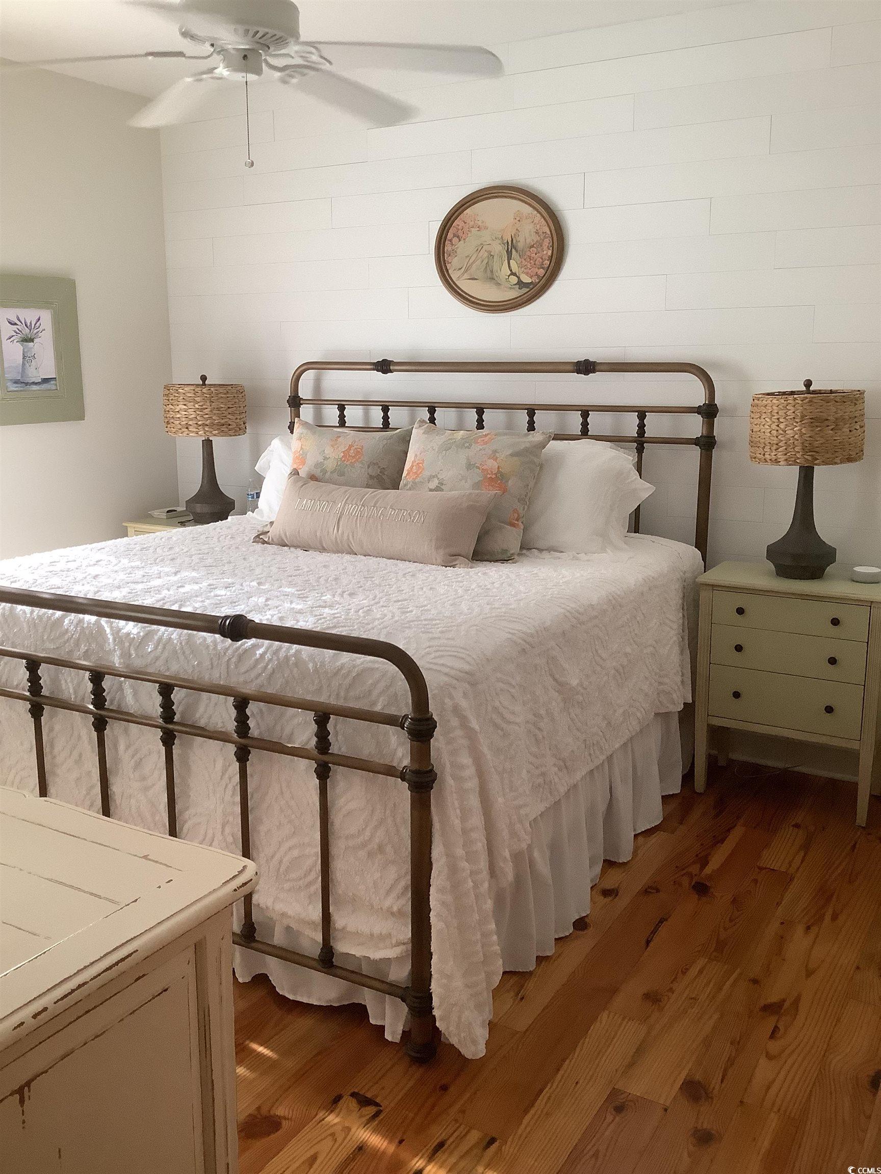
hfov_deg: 45.4
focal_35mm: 31
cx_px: 440
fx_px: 1052
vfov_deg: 58.4
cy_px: 587
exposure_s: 1/60
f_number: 2.4
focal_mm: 3.3
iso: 160
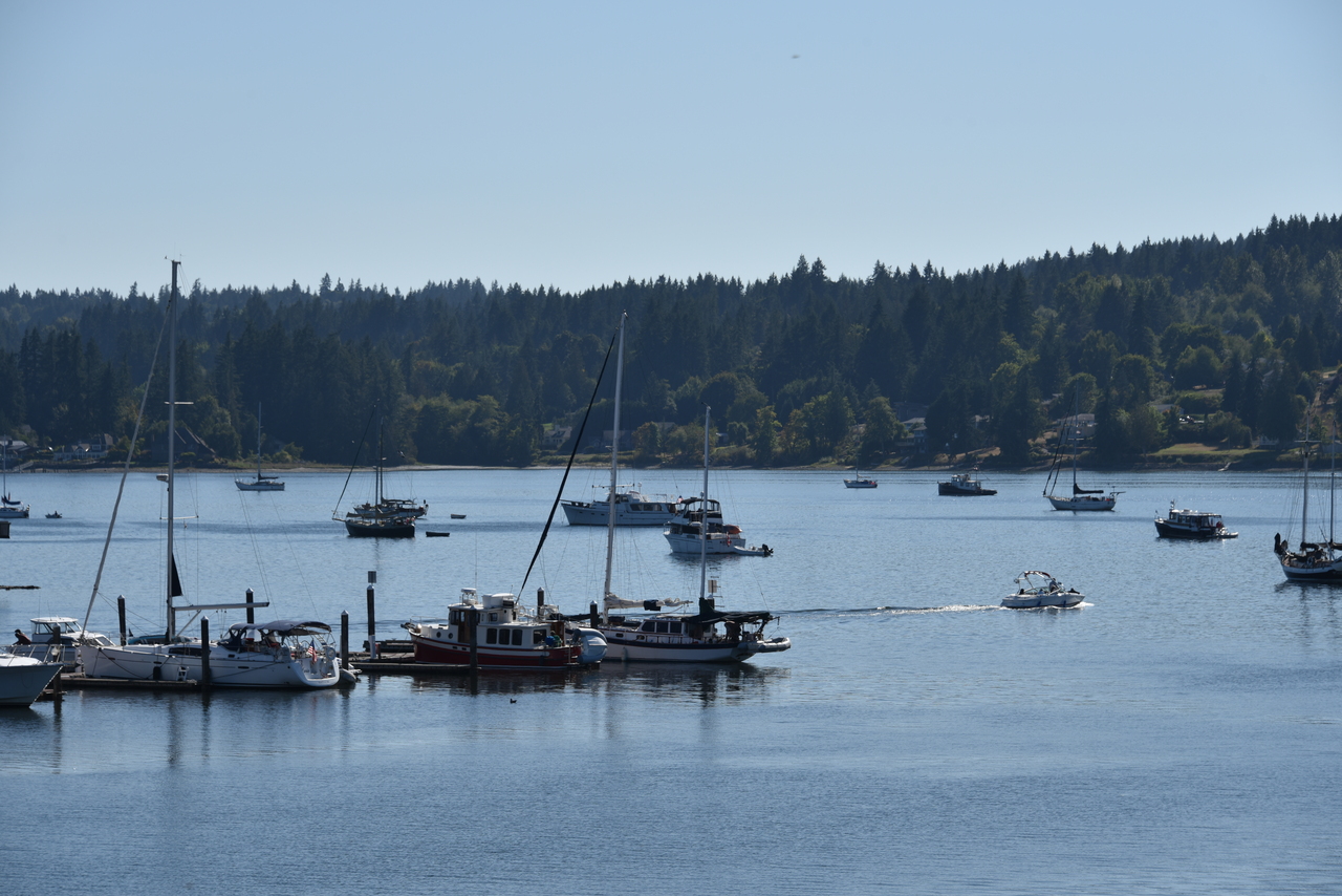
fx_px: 5033
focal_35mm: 135
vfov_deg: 10.2
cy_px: 448
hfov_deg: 15.2
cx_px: 671
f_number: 10
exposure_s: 1/400
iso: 100
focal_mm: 135
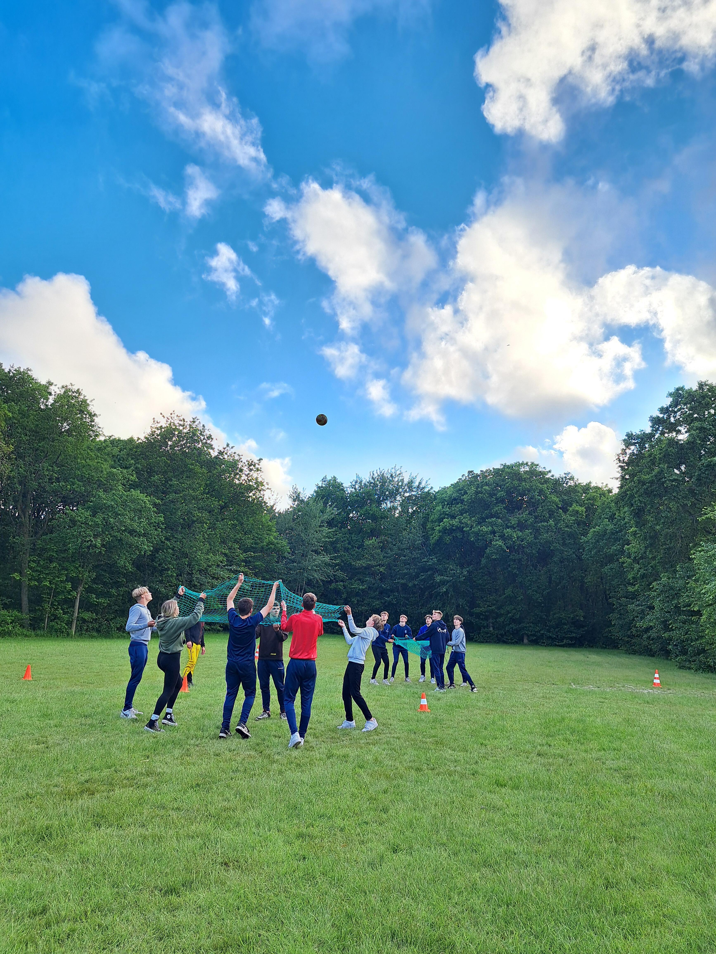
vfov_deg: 71.6
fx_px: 662
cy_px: 477
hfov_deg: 56.8
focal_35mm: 24
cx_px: 358
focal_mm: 5.23
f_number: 1.8
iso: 50
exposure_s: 1/246
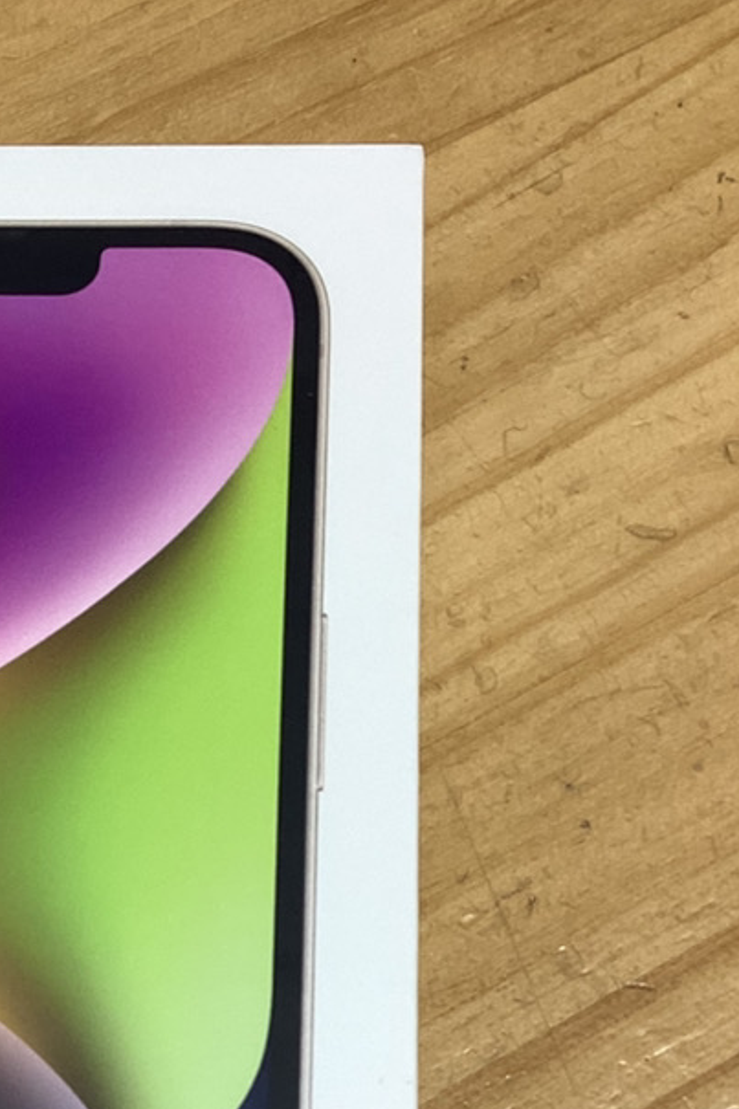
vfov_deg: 30.2
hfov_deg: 20.9
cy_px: 975
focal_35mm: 64
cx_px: 114
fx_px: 1972
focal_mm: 3.3
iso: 50
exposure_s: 1/60
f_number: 2.4
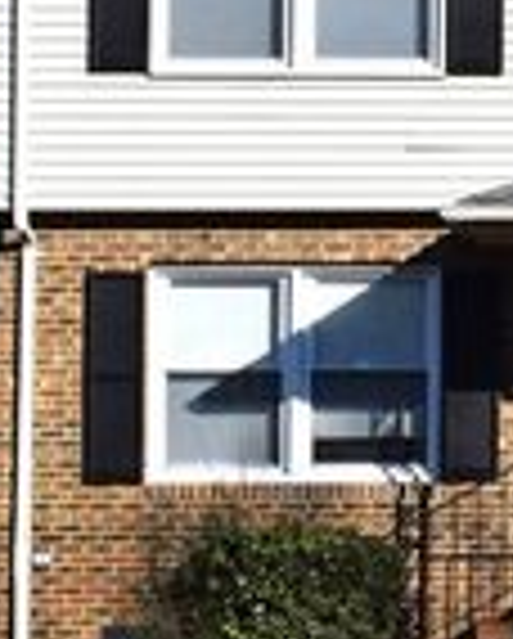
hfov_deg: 9.6
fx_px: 2910
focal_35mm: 154
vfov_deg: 12.5
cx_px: 918
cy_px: 236
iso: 200
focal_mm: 31
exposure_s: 1/400
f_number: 10
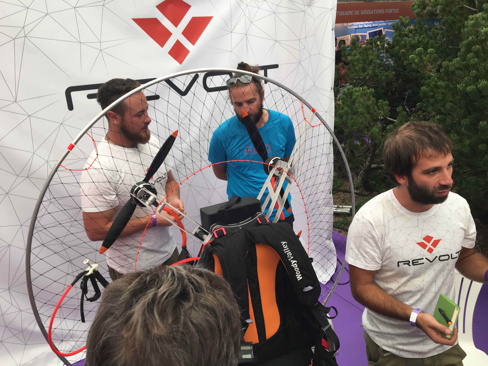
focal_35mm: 29
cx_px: 244
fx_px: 409
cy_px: 183
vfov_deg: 48.2
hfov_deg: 61.7
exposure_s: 1/100
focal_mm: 4.15
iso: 32
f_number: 2.2
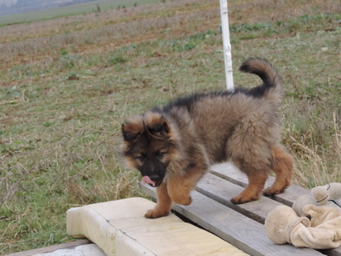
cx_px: 170
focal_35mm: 105
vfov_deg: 14.1
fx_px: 1034
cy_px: 128
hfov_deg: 18.7
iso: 220
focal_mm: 18.7
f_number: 4.2
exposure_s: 1/400
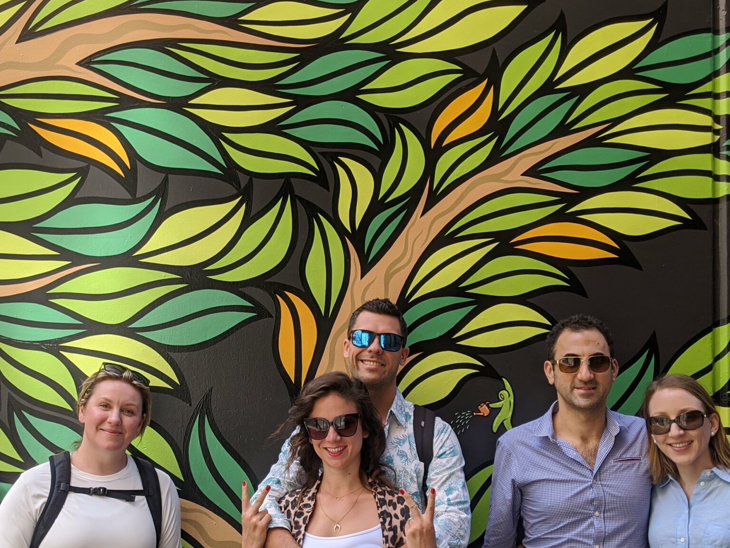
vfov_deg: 32.0
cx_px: 240
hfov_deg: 41.5
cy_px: 352
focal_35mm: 45
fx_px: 949
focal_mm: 4.44
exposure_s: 1/294
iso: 53
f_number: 1.8
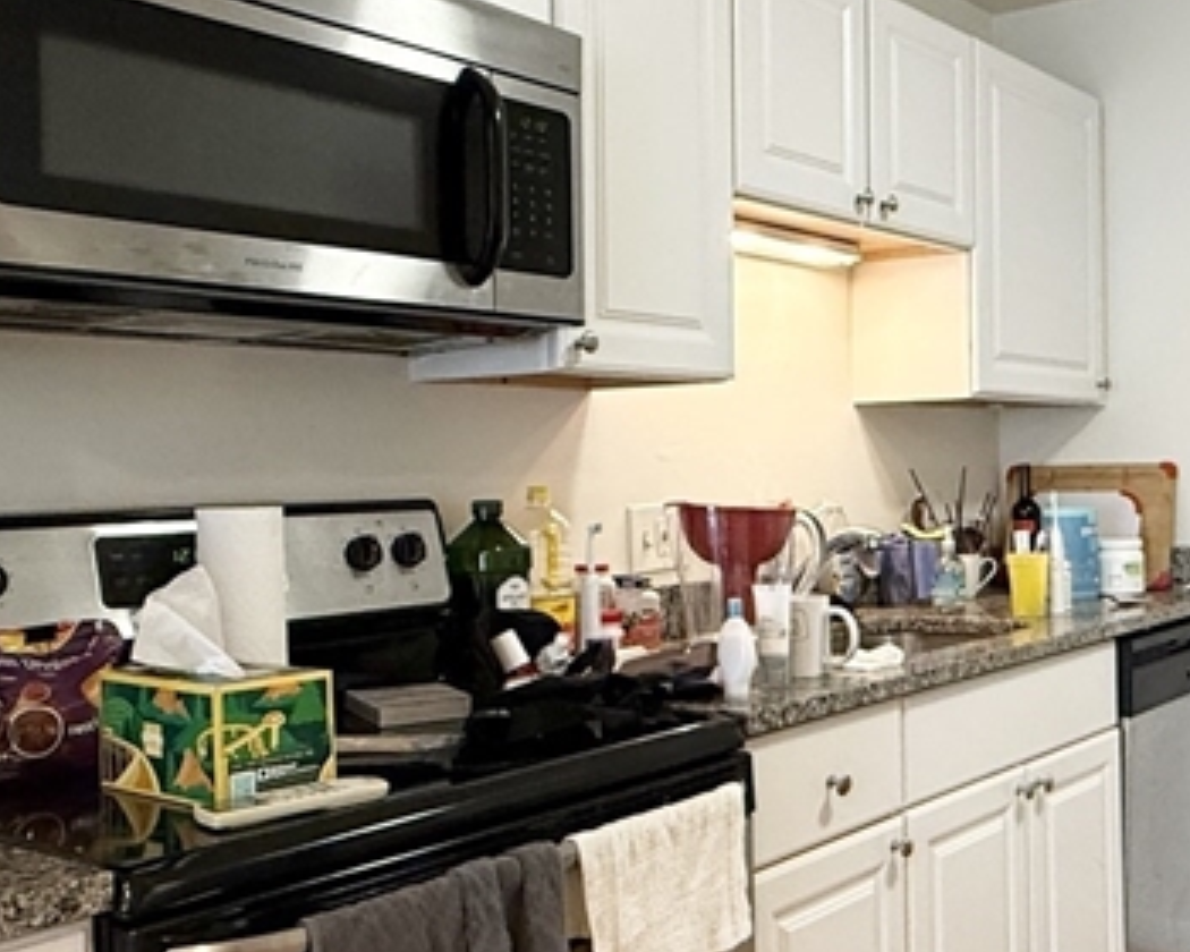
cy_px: 445
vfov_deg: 37.3
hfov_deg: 43.5
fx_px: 1409
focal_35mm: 40
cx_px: 962
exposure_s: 1/60
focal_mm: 2.22
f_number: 2.2
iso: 400
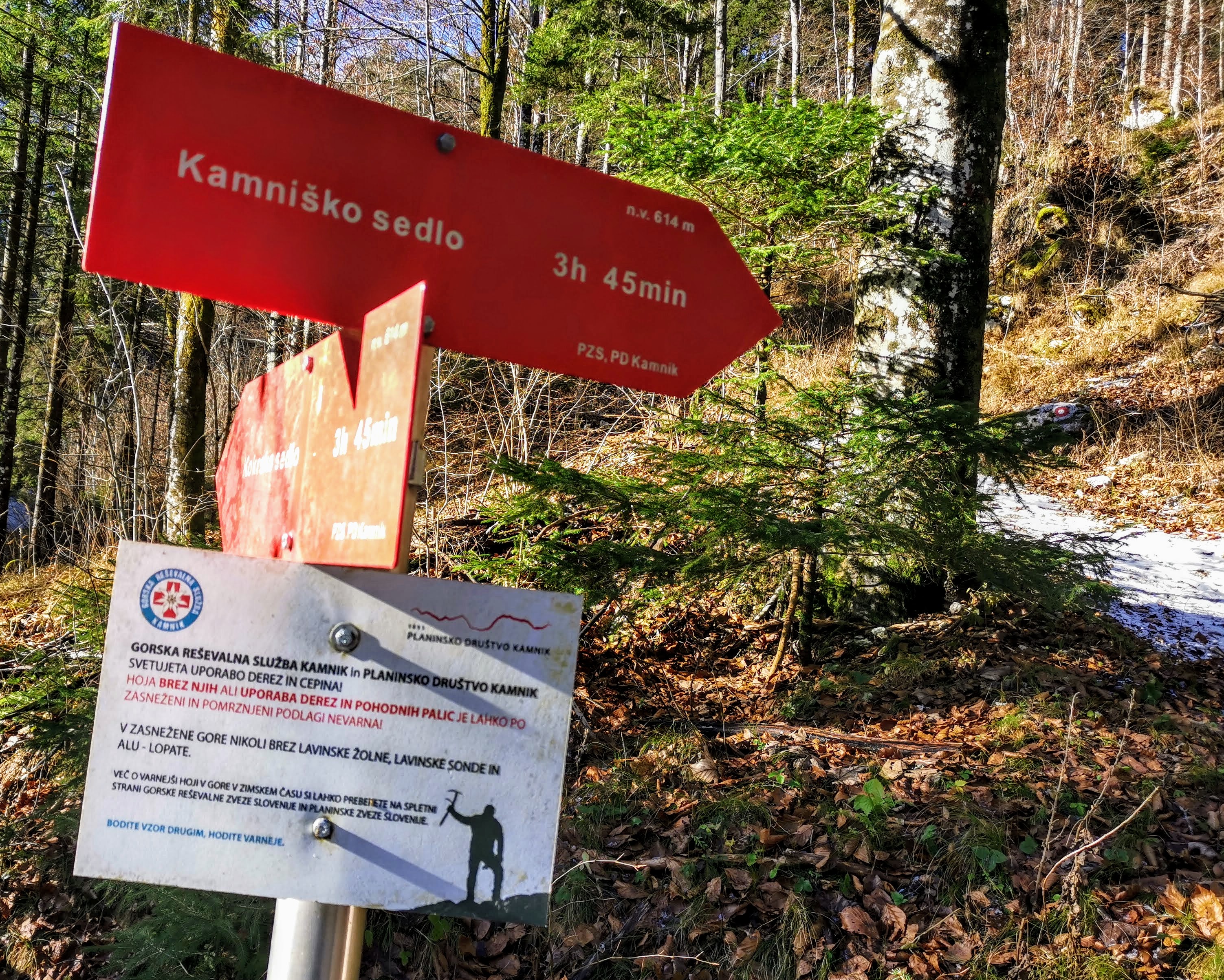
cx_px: 482
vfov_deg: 45.8
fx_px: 1159
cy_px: 519
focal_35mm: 32
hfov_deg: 55.2
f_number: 1.8
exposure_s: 1/484
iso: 50
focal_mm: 5.58
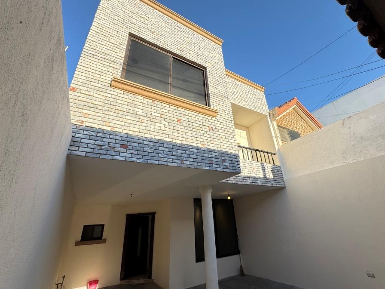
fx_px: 178
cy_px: 139
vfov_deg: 78.1
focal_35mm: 16
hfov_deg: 94.4
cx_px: 203
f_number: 2.2
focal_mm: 2.22
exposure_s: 1/749
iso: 50
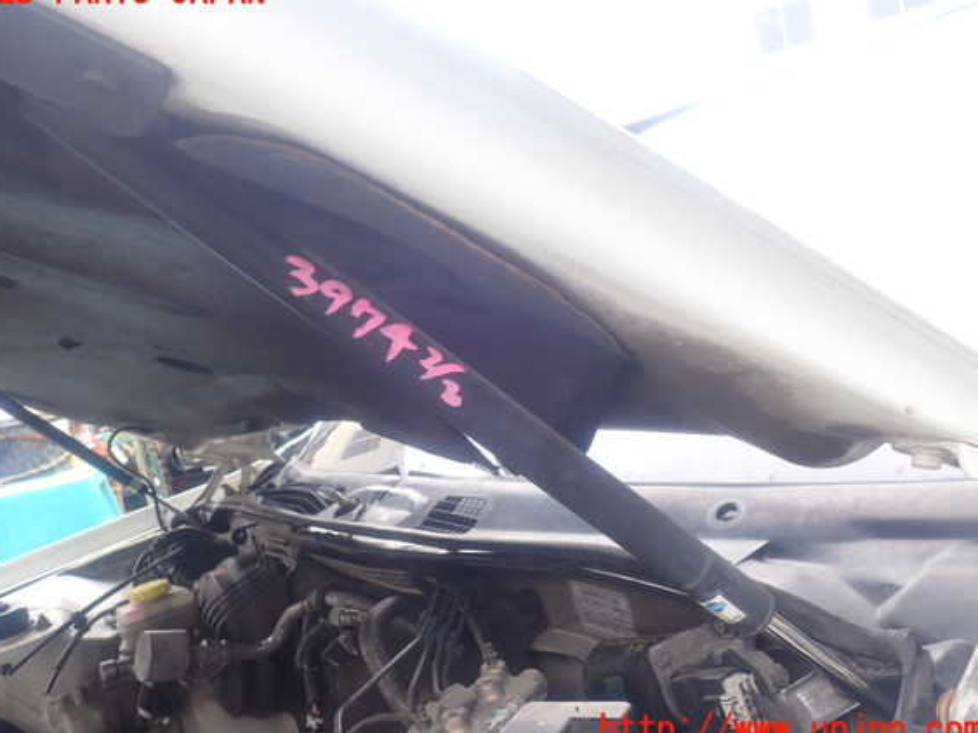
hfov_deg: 56.8
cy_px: 361
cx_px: 471
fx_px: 904
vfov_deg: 44.1
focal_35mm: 32
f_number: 3.2
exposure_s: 1/80
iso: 100
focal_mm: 5.4
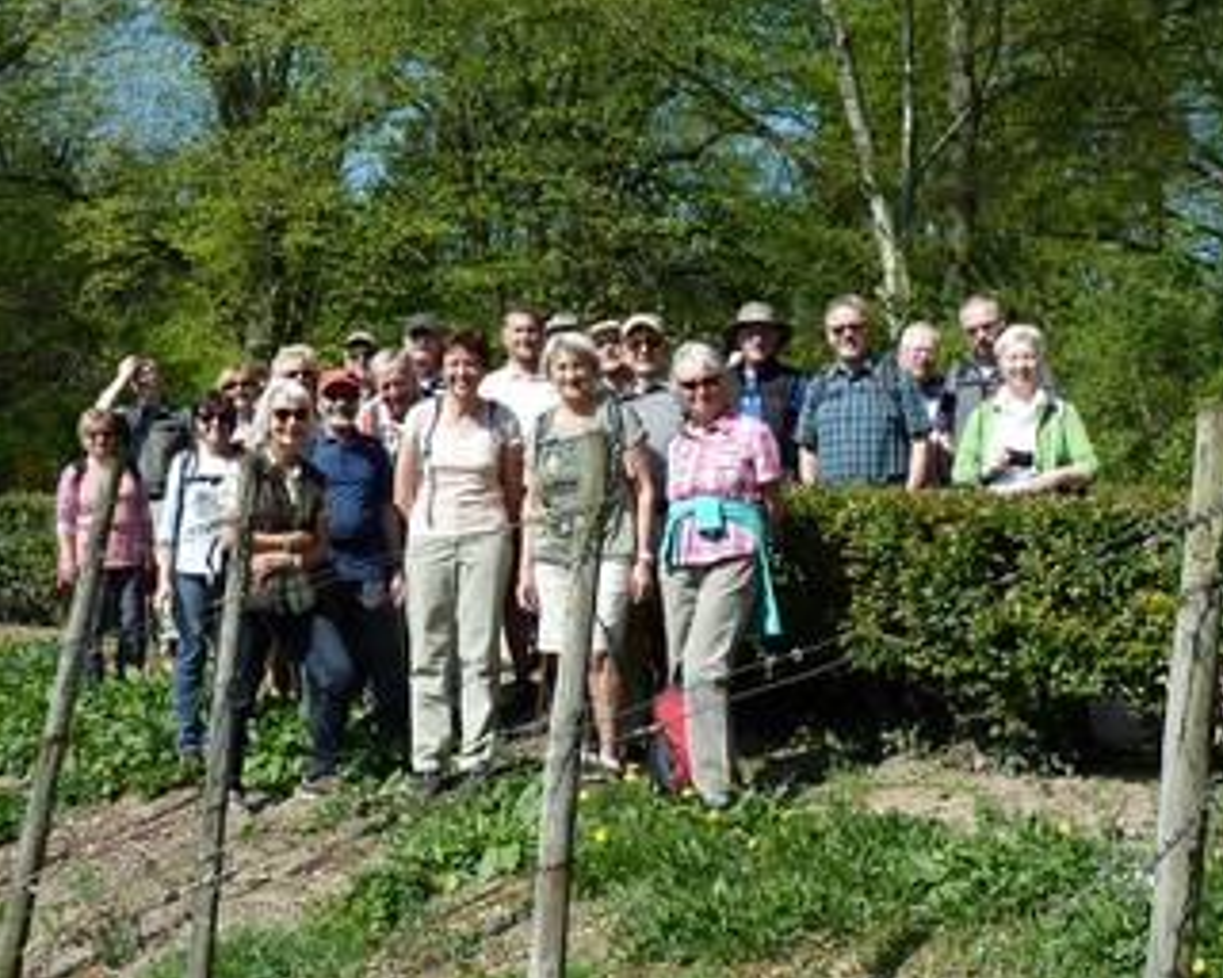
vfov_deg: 32.1
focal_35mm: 47
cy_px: 487
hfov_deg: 39.5
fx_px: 1701
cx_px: 604
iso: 80
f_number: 4
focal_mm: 7.3
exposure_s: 1/400
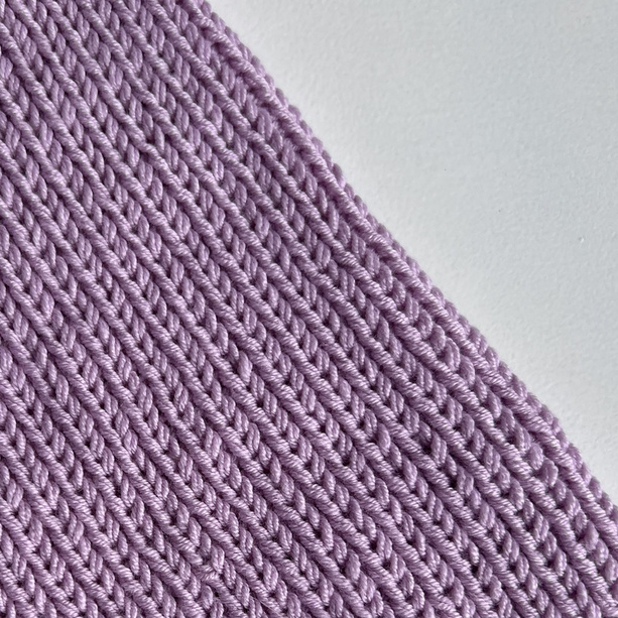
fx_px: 909
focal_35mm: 45
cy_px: 514
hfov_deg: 37.2
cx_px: 213
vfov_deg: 36.0
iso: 50
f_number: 1.5
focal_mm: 5.7
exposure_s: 1/401
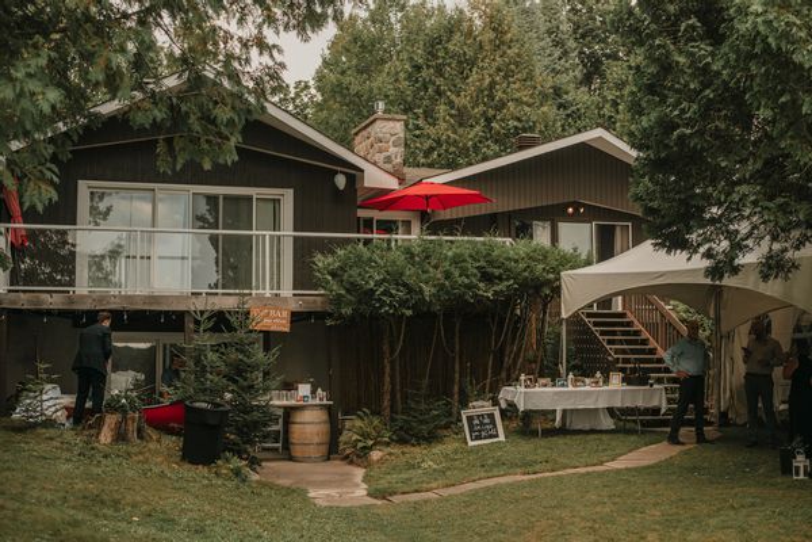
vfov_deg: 27.0
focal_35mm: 50
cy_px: 271
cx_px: 406
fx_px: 1128
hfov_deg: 39.6
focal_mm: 50
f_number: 3.5
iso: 160
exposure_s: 1/2000
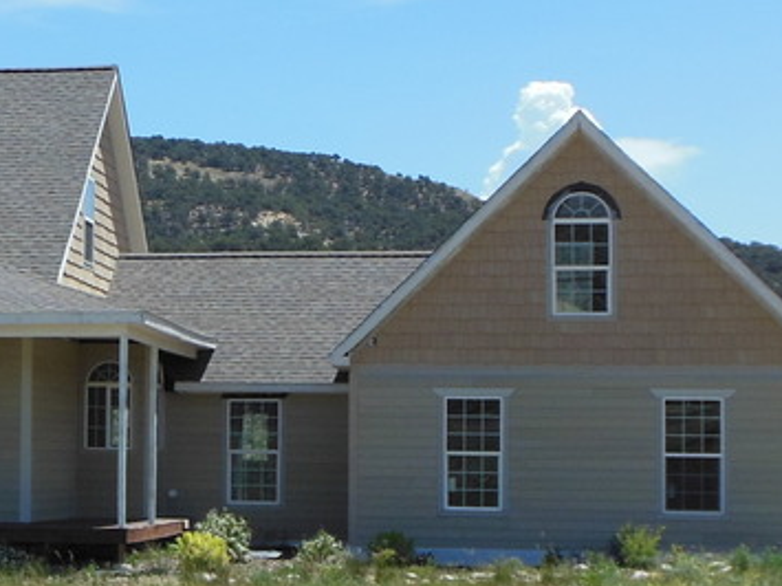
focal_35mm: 98
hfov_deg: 19.4
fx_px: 2213
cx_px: -22
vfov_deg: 15.1
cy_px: 317
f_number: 3.3
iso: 125
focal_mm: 5.2
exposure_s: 1/1250
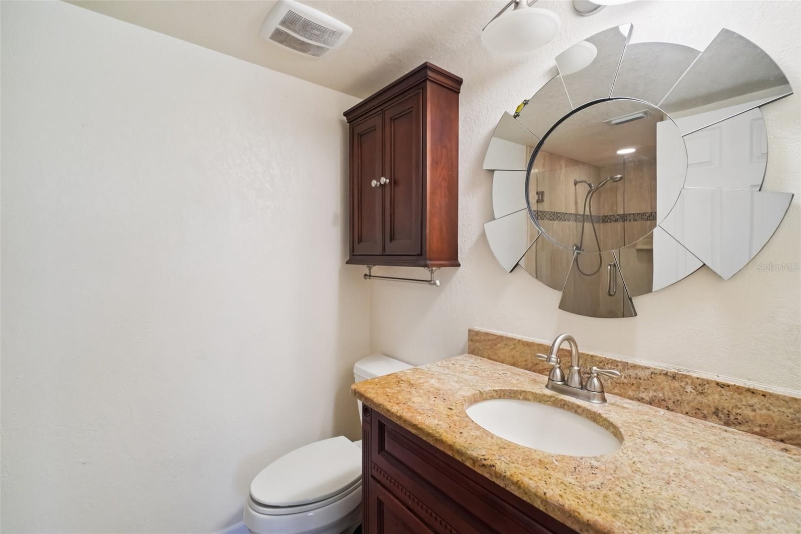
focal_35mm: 15
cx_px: 400
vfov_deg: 77.3
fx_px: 334
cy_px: 267
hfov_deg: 100.4
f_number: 8
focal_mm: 10
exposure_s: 1/30
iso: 2500
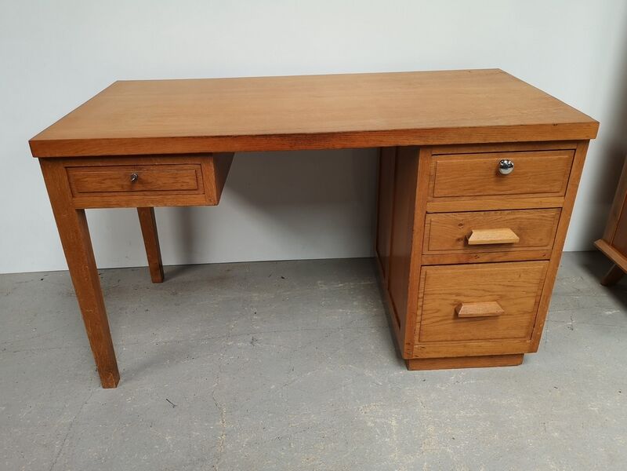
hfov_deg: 65.3
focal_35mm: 27
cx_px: 314
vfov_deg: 51.4
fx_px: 489
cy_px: 236
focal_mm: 5.58
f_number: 1.8
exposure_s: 1/50
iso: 100
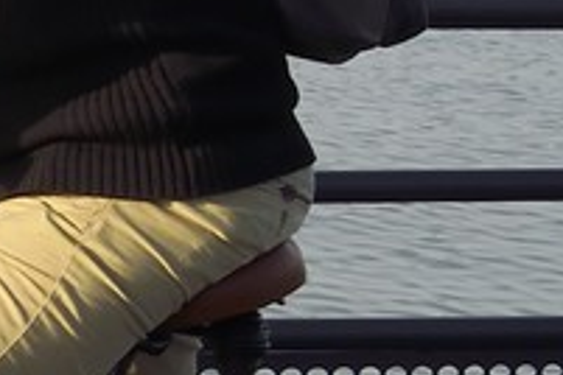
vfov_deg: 5.9
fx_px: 3612
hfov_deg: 7.6
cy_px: -56
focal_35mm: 231
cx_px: -1199
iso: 200
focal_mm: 29
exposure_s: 1/200
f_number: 13
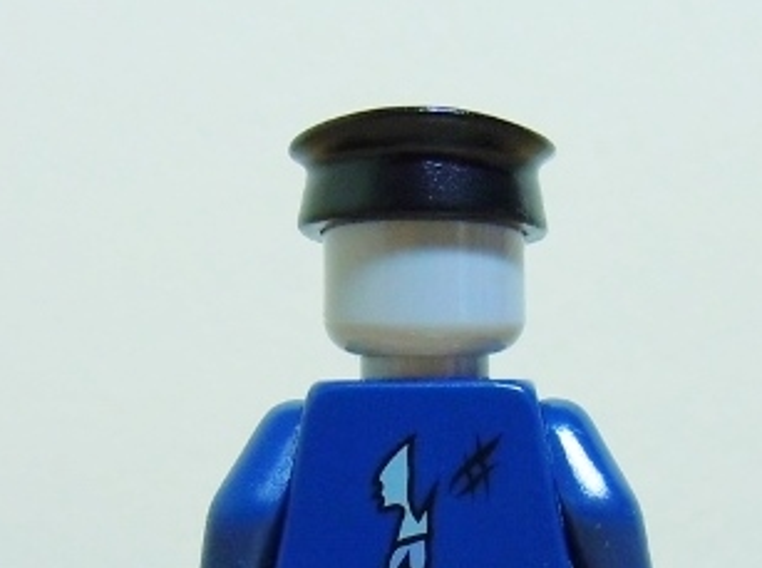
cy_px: 454
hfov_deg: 29.0
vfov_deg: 21.6
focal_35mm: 67
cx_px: 431
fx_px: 1472
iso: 200
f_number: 3.5
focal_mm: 5.4
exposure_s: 1/30
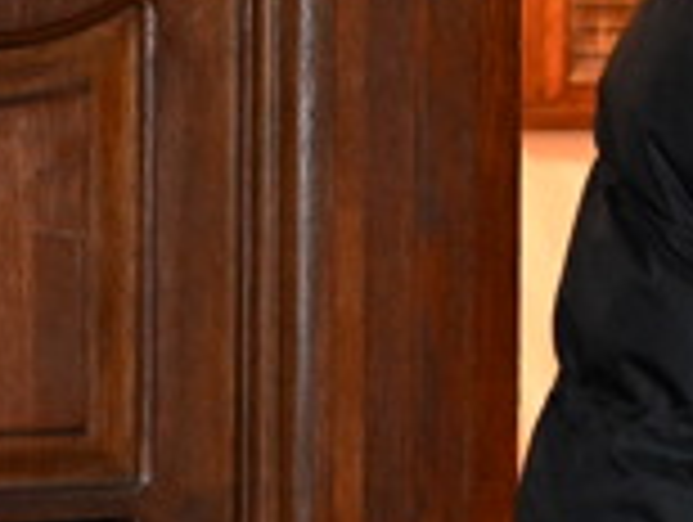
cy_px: 68
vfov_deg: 9.6
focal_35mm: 155
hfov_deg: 12.2
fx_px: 3108
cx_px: 976
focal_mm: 24
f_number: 3.5
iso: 5000
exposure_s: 1/60
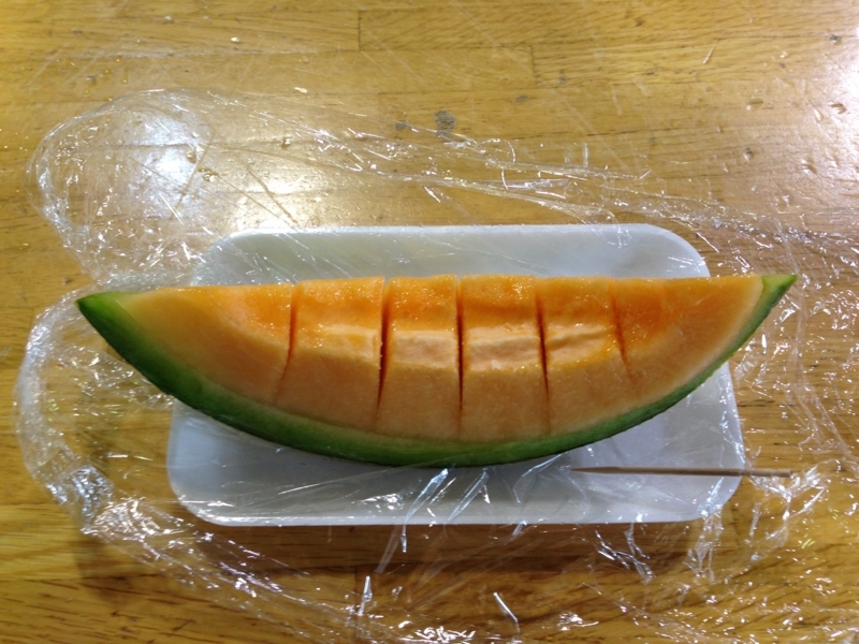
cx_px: 430
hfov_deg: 55.4
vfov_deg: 42.9
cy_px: 322
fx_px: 819
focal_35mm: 33
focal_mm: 4.12
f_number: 2.4
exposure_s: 1/20
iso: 50
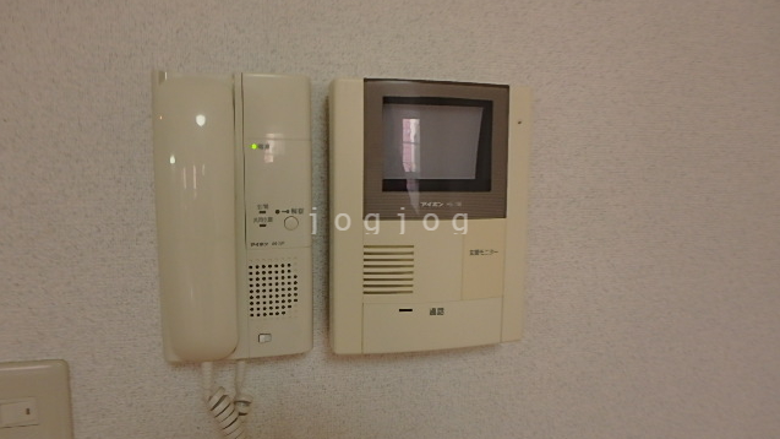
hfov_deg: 78.7
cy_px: 220
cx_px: 391
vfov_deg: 49.5
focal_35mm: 23
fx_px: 476
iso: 200
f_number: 3.5
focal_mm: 3.7
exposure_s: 1/40
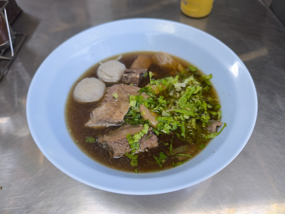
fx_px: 189
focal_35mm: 23
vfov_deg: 58.9
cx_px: 142
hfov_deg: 73.9
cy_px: 107
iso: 64
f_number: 1.6
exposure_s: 1/100
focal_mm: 6.57
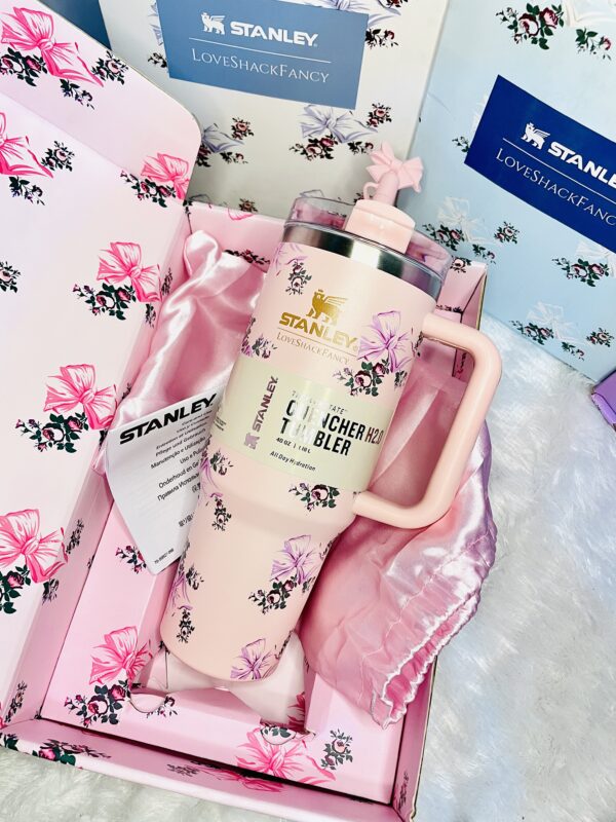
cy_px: 411
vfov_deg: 67.3
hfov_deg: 53.1
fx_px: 617
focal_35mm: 26
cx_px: 308
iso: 100
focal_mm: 4.2
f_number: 1.6
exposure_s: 1/50
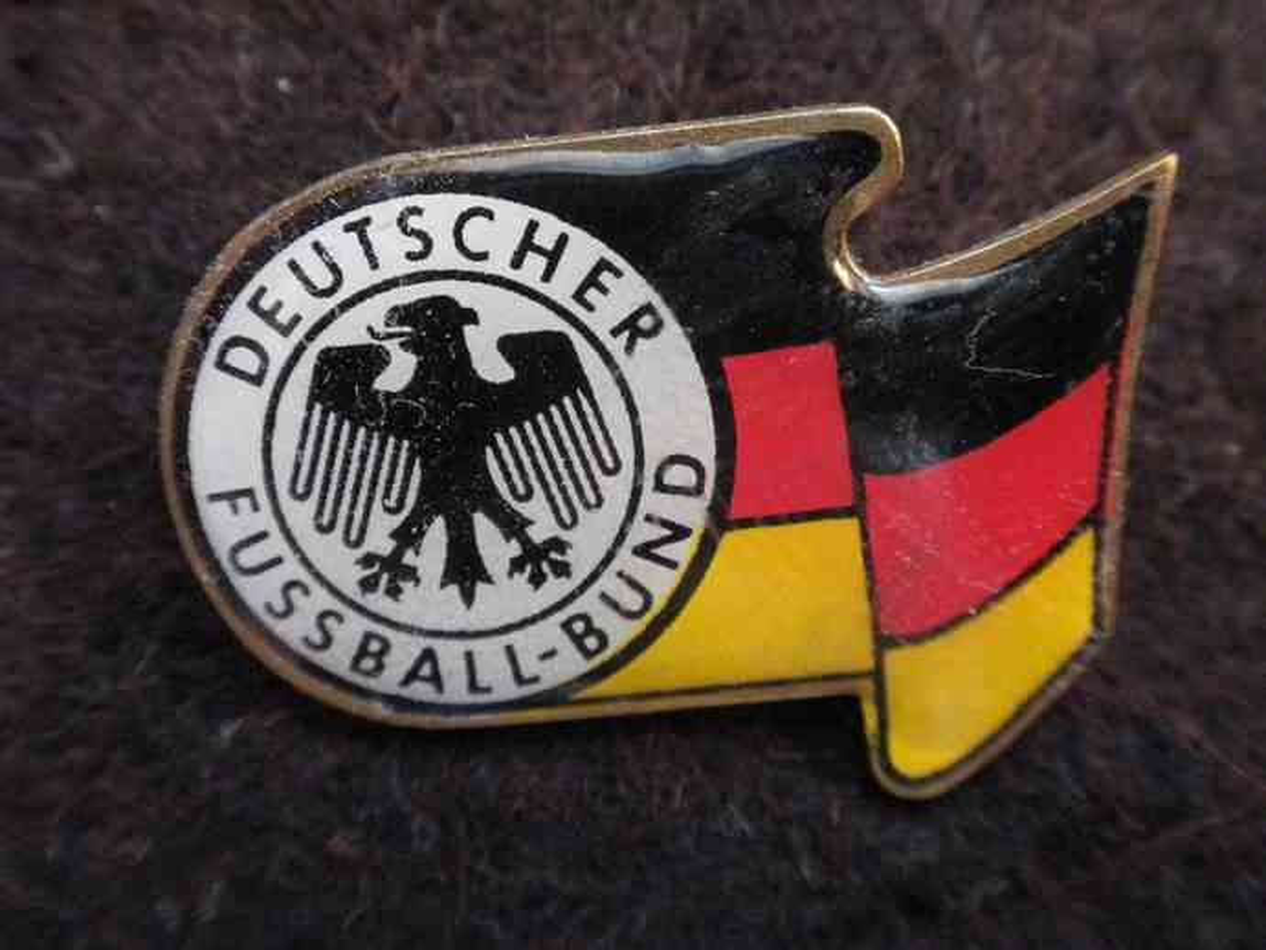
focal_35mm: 52
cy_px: 475
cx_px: 633
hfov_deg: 36.8
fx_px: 1902
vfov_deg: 28.0
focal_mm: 9.1
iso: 800
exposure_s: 1/59.7
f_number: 4.3
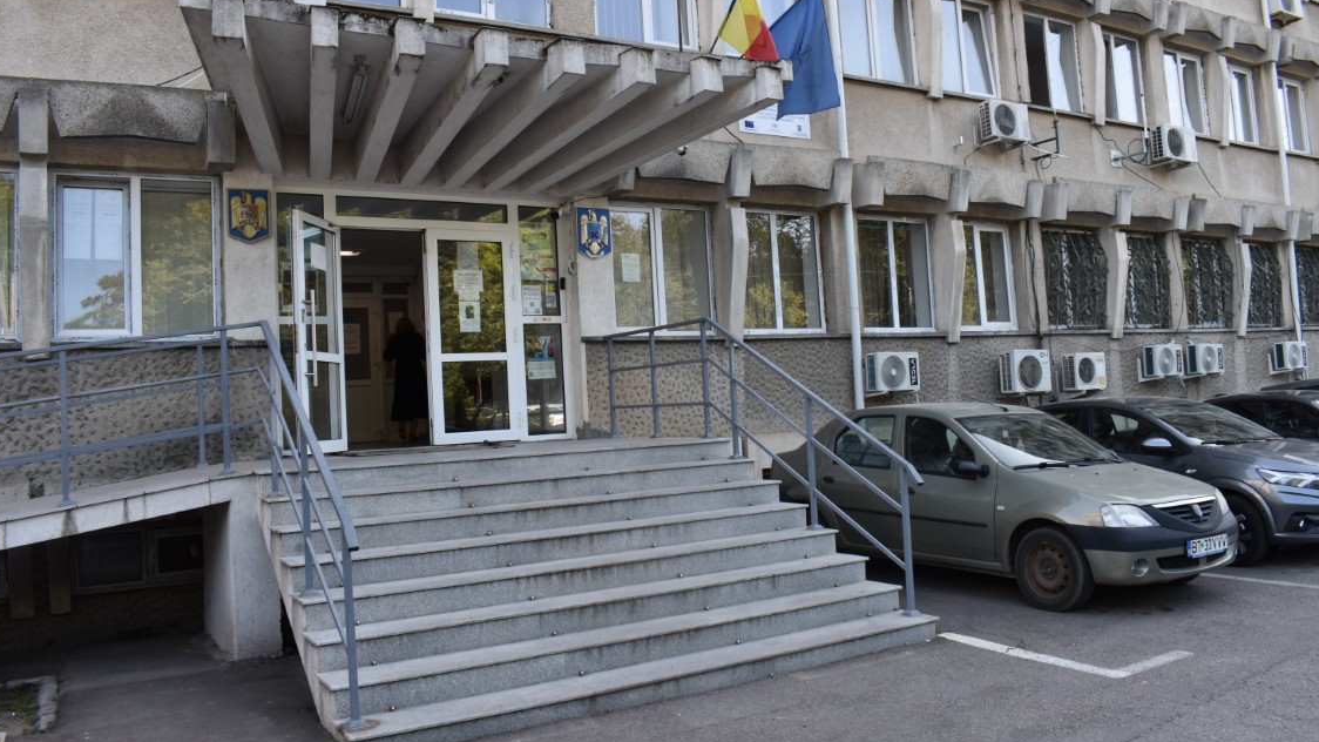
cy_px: 343
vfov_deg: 40.1
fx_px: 1014
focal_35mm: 29
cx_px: 662
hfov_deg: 66.1
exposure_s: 1/200
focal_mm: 18
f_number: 7.1
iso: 400
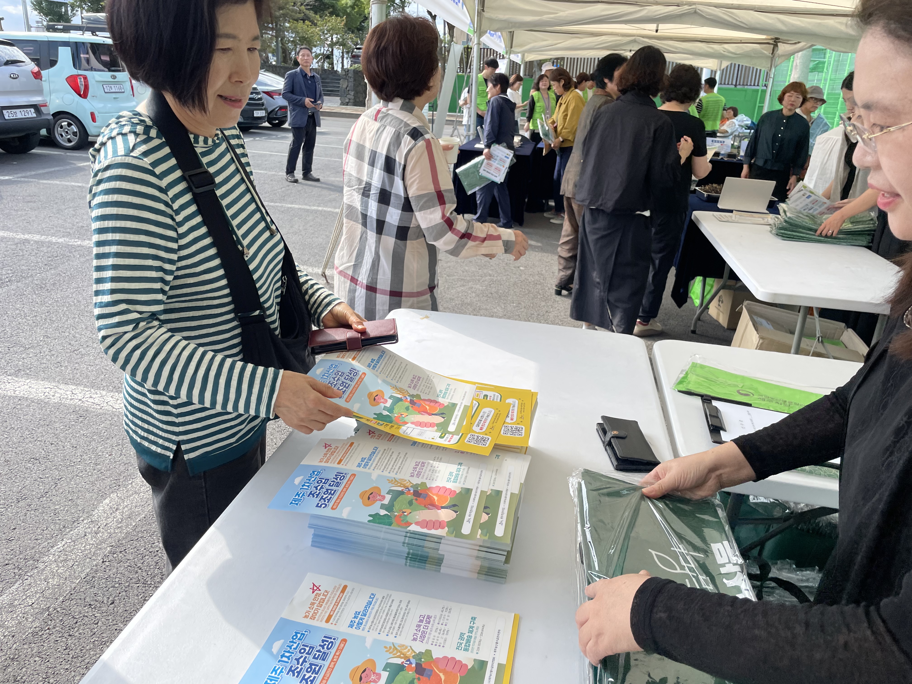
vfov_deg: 53.1
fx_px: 685
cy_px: 342
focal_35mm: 26
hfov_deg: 67.3
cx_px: 456
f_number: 1.6
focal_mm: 4.2
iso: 32
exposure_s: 1/1182
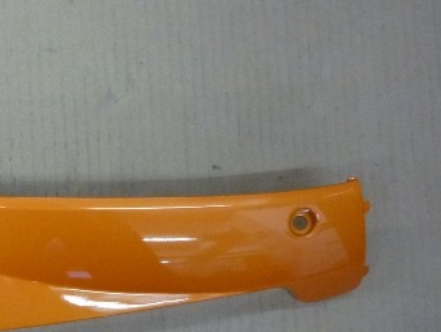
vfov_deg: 18.9
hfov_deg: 23.2
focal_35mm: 78
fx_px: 994
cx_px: -69
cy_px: 204
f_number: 2.8
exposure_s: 1/25
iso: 400
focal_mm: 5.5
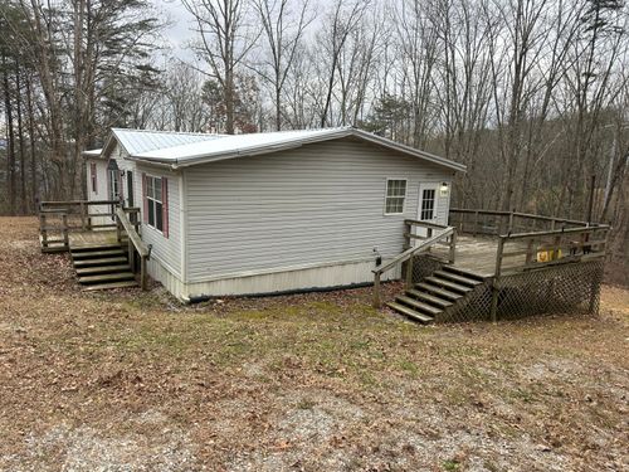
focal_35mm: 24
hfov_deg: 71.6
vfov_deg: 56.8
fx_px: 436
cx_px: 314
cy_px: 236
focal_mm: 6.86
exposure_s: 1/240
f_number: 1.78
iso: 64
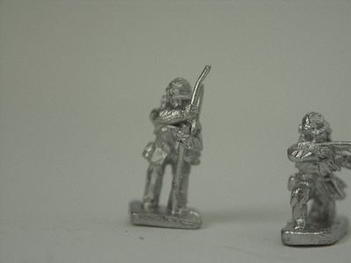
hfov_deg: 9.9
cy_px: 132
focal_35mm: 200
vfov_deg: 7.4
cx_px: 176
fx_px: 2028
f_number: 3.5
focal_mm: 50.8
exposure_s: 1/15
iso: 200
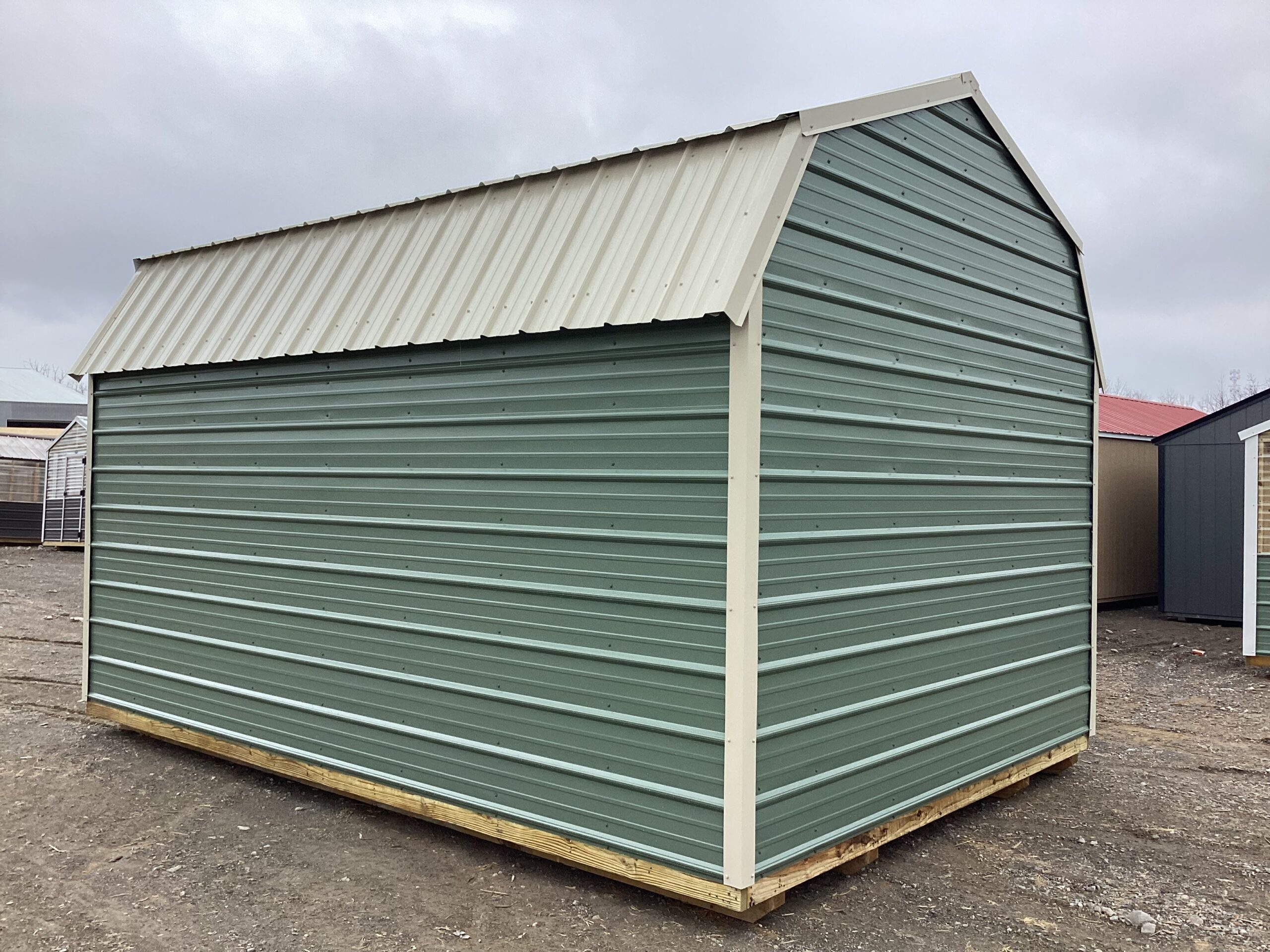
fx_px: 1137
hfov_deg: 58.4
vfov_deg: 45.4
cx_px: 635
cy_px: 476
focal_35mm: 31
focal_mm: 3.3
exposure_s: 1/409
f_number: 2.4
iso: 25
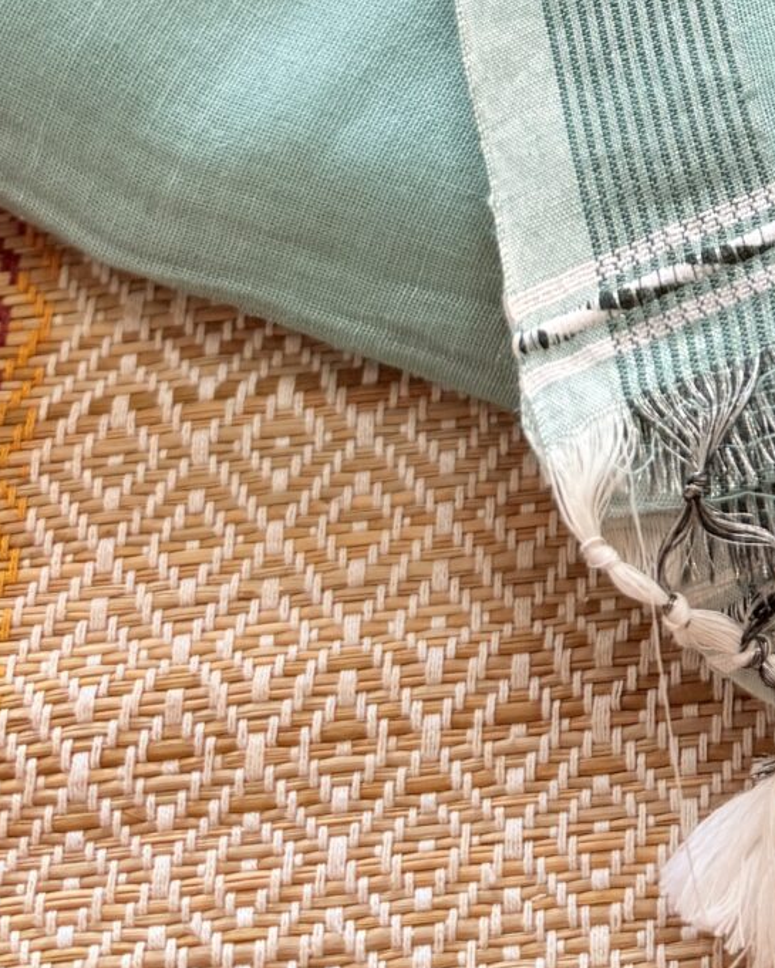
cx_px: 933
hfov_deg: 16.7
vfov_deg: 19.3
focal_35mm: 88
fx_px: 2523
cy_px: -438
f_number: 1.78
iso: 160
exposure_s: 1/121
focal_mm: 6.76
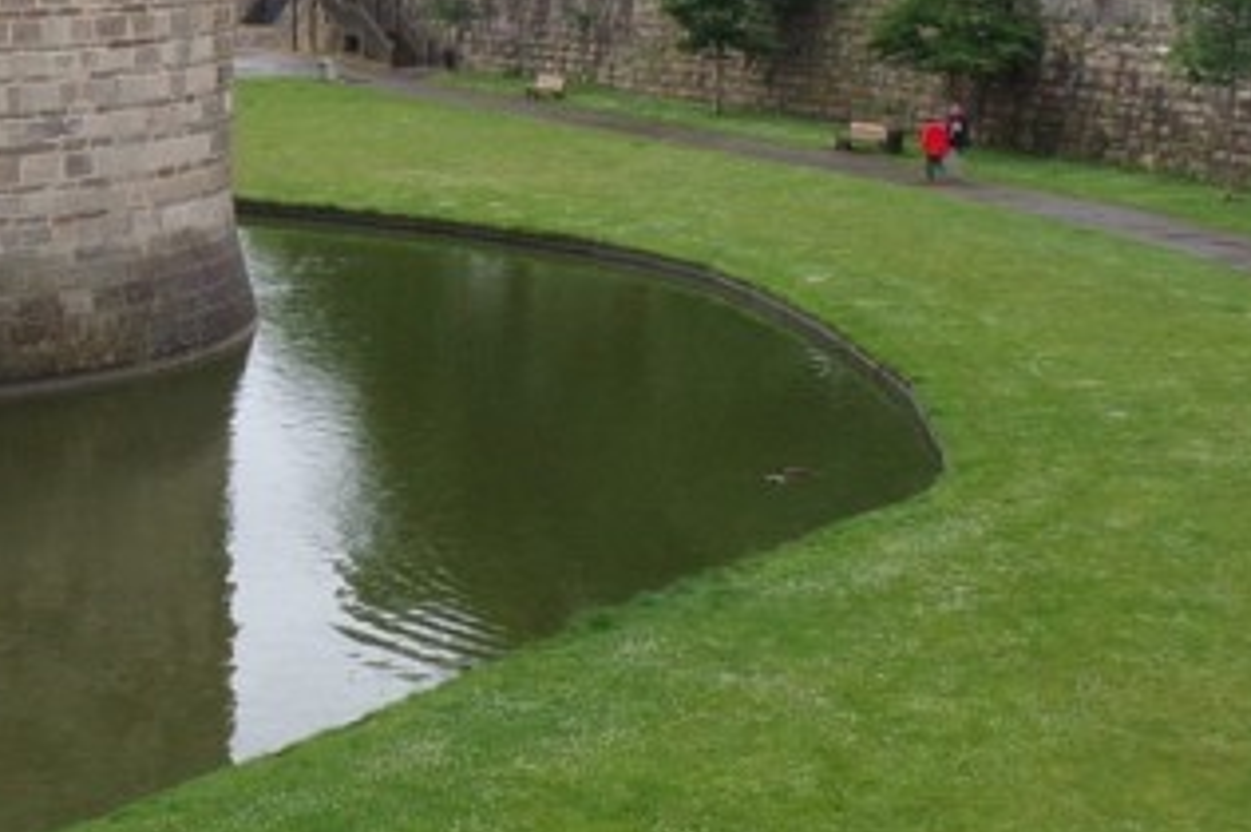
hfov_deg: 23.6
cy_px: 151
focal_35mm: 81
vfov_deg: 16.7
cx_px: -99
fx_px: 2812
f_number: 5.8
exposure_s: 1/150
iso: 80
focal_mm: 4.3
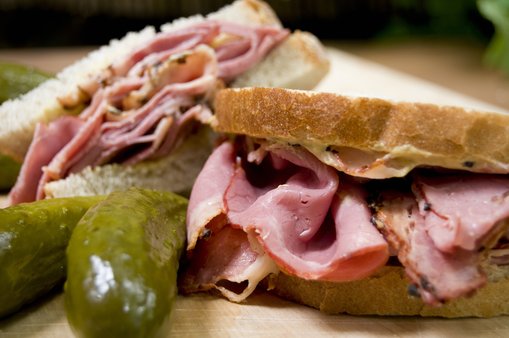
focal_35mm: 69
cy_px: 169
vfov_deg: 19.7
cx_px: 254
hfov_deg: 29.3
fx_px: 974
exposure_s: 1/8
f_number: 5.3
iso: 200
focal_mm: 46
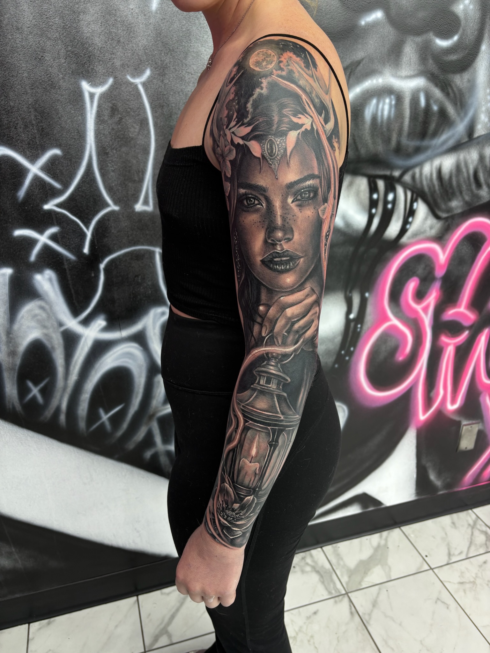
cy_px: 326
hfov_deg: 53.1
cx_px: 245
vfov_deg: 67.3
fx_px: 491
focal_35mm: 26
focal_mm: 5.96
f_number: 1.6
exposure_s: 1/60
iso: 80
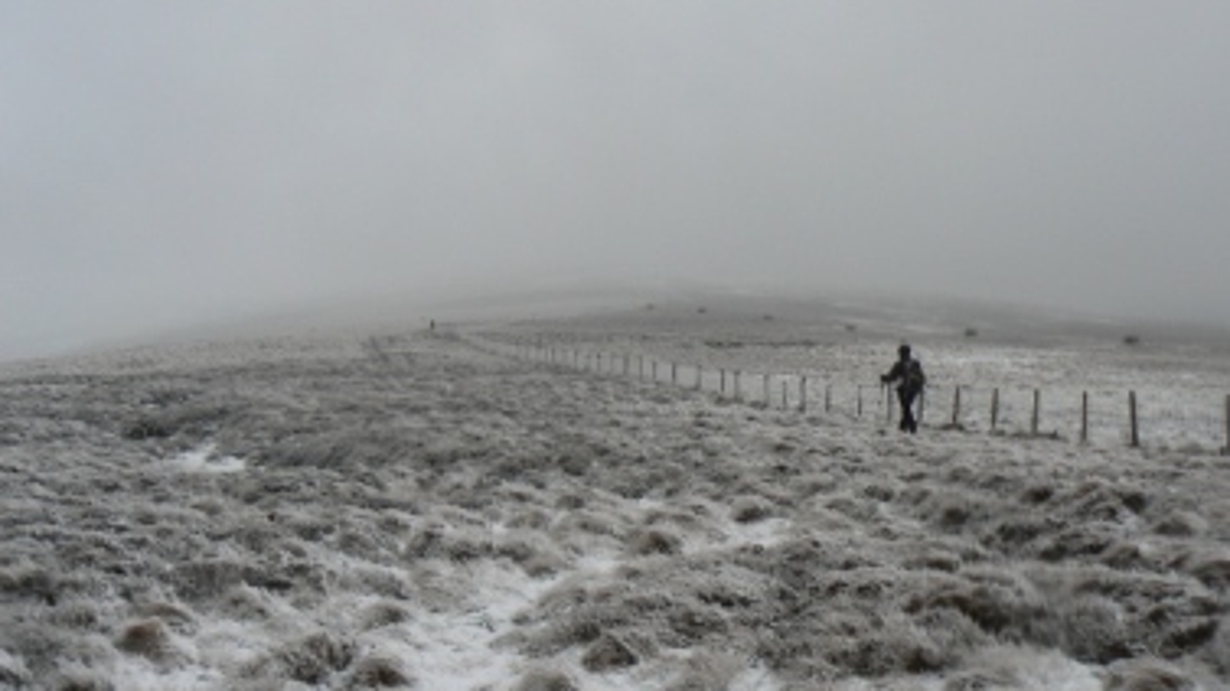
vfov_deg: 26.5
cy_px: 297
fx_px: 1468
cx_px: 604
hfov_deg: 45.5
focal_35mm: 45
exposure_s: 1/125
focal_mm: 6
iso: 80
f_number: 5.6
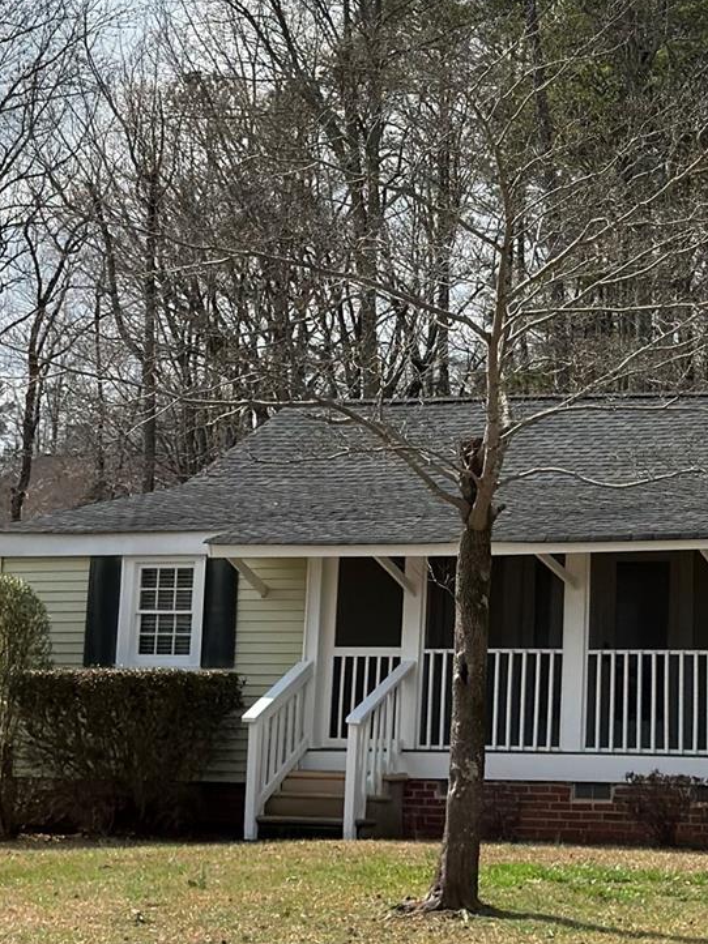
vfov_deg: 18.8
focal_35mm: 102
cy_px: 29
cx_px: 575
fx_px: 2782
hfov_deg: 14.4
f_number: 1.78
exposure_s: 1/13699
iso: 80
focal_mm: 6.86
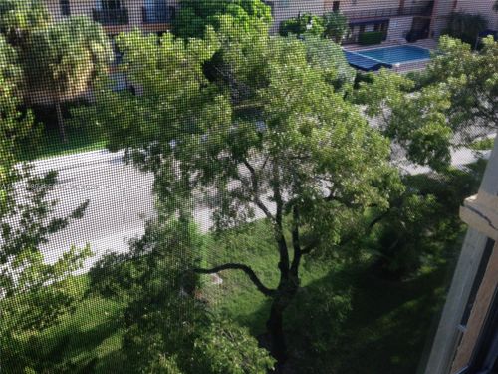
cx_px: 249
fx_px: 475
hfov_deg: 55.4
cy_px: 187
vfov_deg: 42.9
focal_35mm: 33
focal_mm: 4.12
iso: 50
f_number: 2.4
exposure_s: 1/154
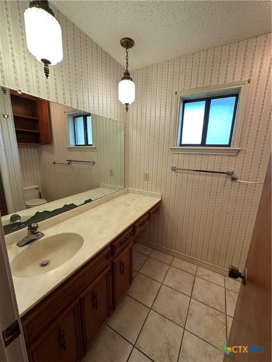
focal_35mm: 14
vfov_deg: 102.1
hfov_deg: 85.7
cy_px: 181
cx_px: 136
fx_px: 147
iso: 200
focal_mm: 2.22
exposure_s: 1/120
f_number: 2.2
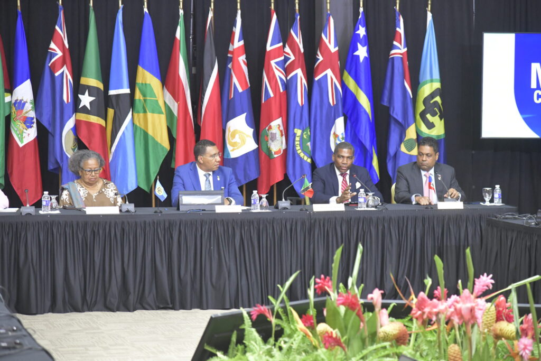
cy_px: 180
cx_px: 270
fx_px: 1803
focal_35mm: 120
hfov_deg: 17.1
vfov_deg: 11.4
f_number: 4.5
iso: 10000
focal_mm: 120
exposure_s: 1/200
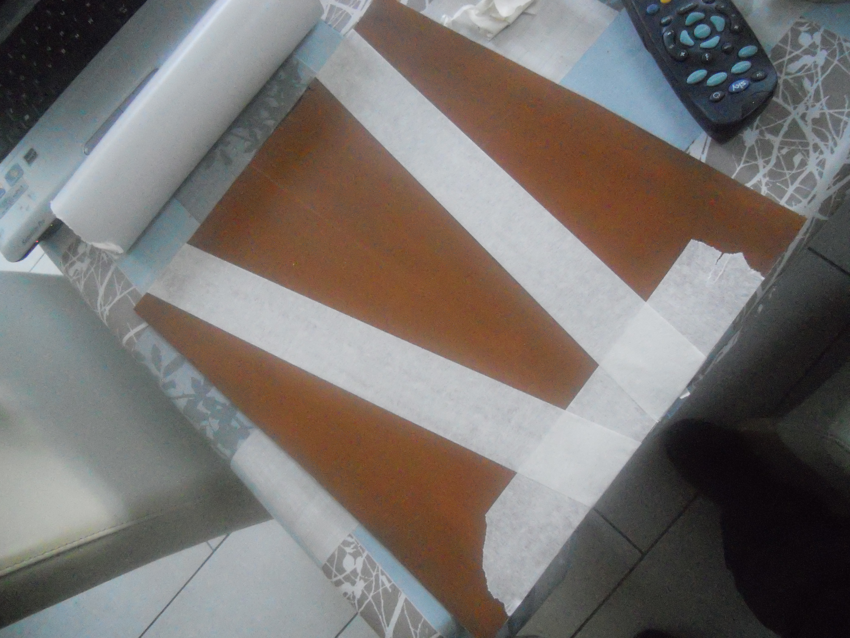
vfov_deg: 51.4
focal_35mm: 27
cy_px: 319
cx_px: 425
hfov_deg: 65.3
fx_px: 663
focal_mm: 4.9
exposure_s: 1/200
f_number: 3.2
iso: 1600
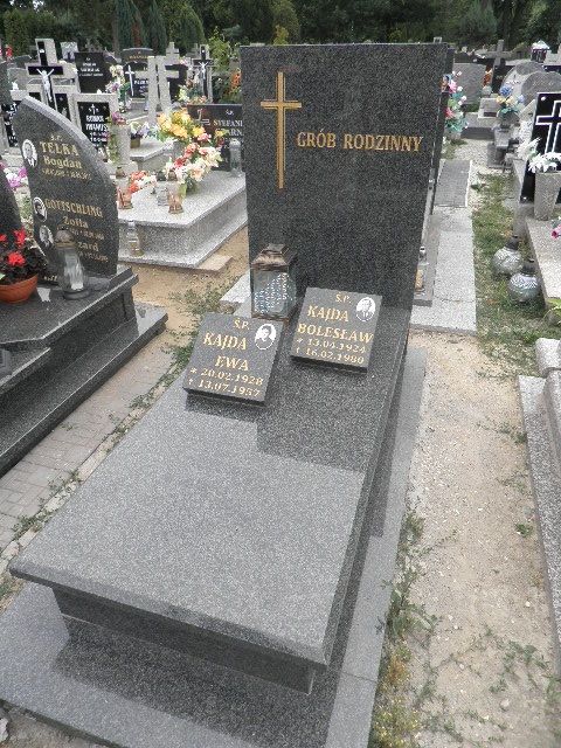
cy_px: 374
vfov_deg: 71.6
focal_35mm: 24
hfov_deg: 56.8
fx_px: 519
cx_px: 280
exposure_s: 1/60
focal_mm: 4.3
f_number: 8.3
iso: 64
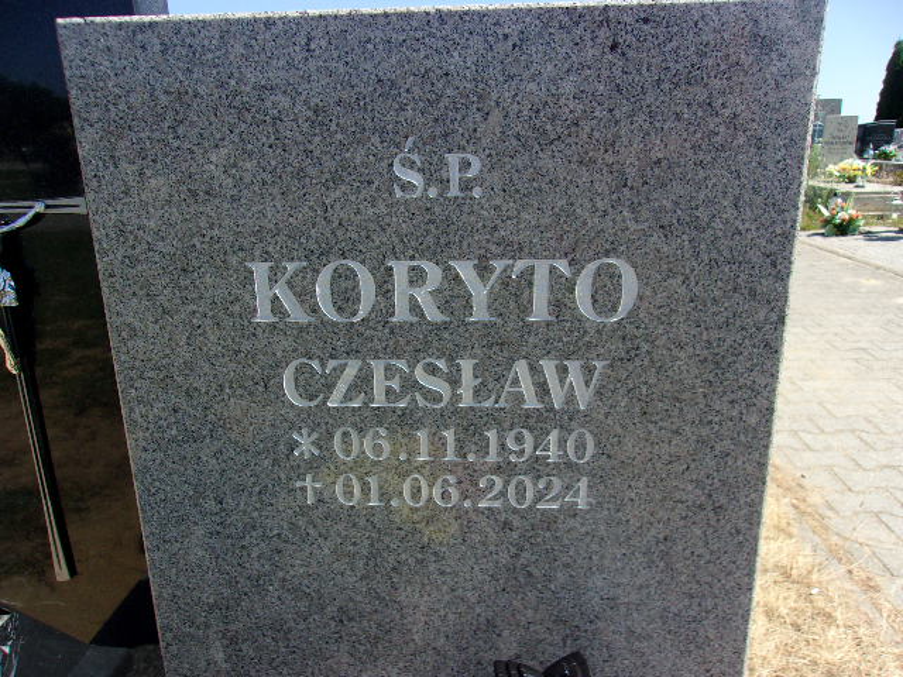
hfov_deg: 65.3
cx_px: 452
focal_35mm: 27
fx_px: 704
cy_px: 338
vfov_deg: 51.4
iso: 80
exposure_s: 1/70
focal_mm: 4.9
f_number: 10.4
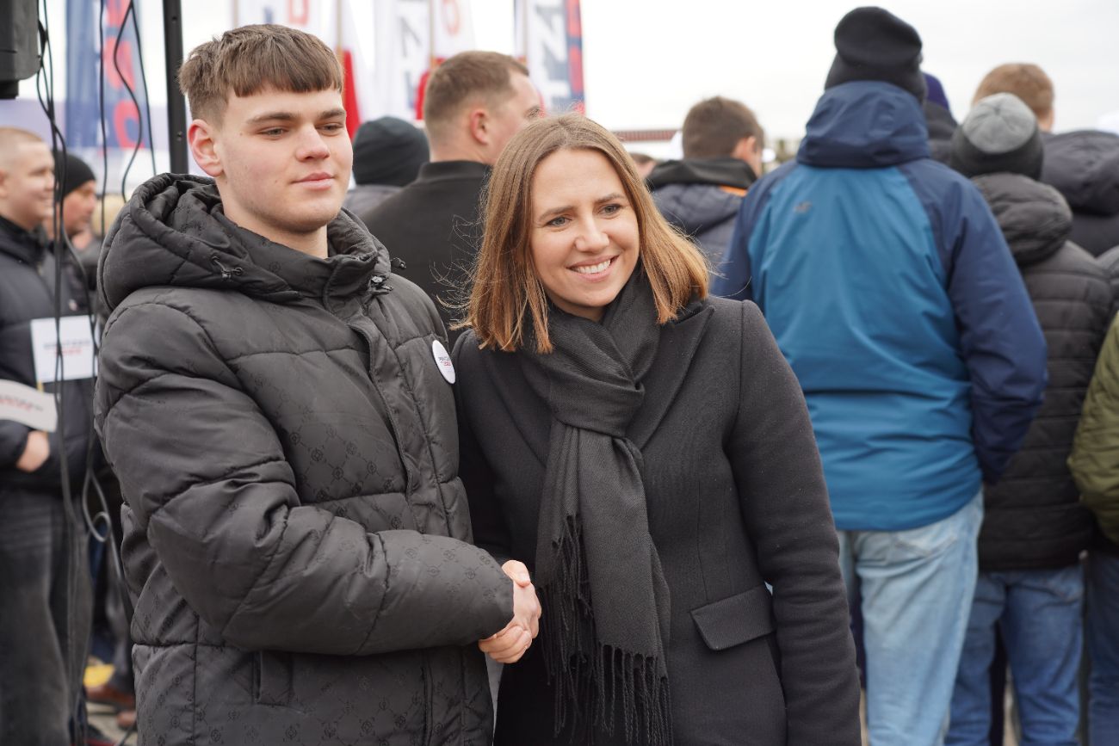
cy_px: 373
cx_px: 560
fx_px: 1896
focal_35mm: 61
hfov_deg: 32.9
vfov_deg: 22.3
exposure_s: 1/100
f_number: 4
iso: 100
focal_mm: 61
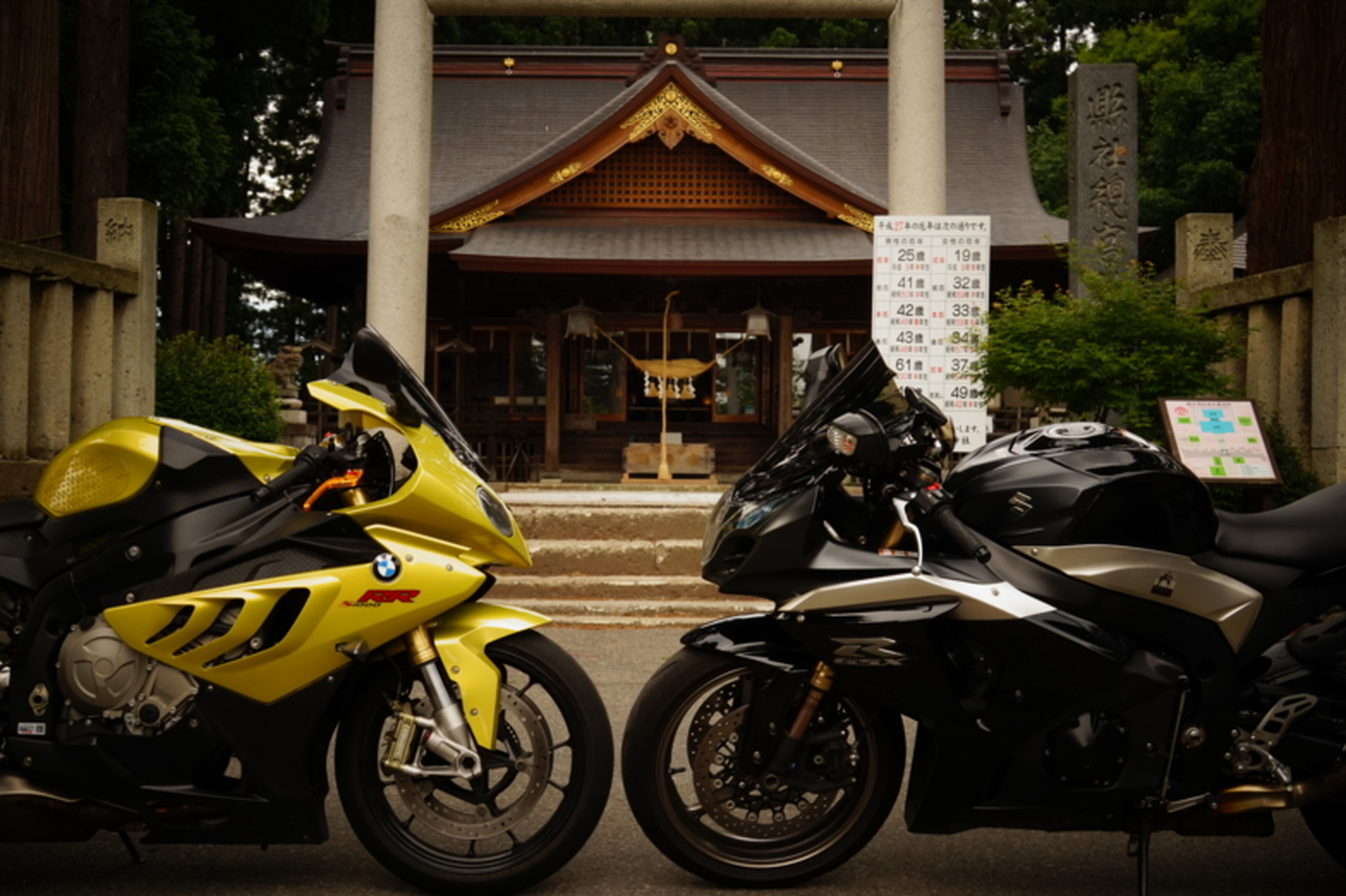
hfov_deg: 40.4
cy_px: 452
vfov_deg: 27.5
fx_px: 1831
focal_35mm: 49
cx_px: 664
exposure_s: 1/90
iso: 100
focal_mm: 32
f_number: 8
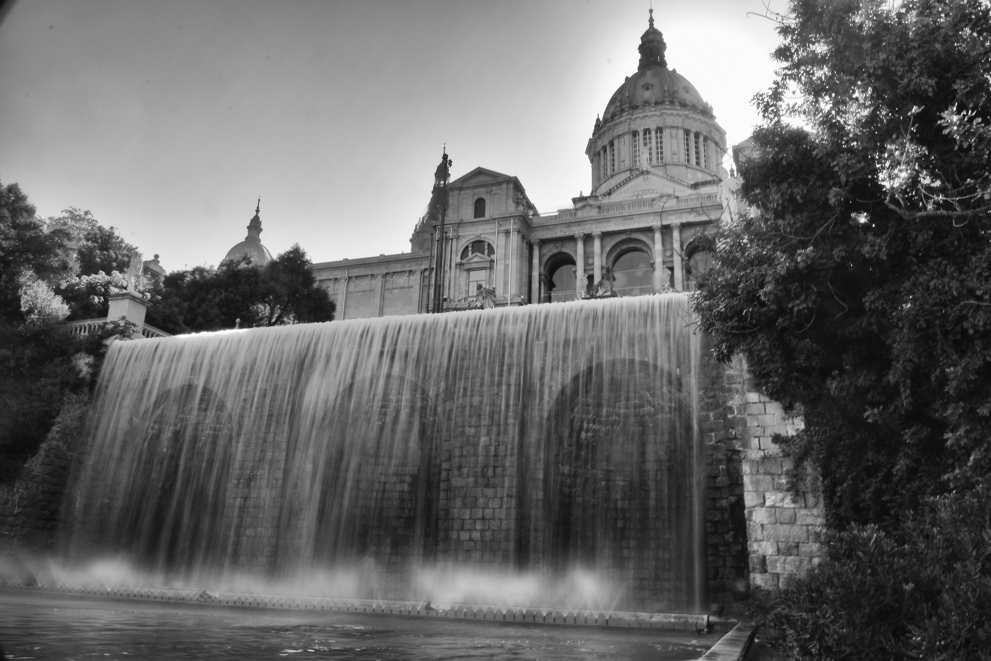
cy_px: 330
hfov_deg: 67.4
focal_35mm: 27
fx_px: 743
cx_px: 496
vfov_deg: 47.9
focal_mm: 18
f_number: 22
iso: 100
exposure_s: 1/5
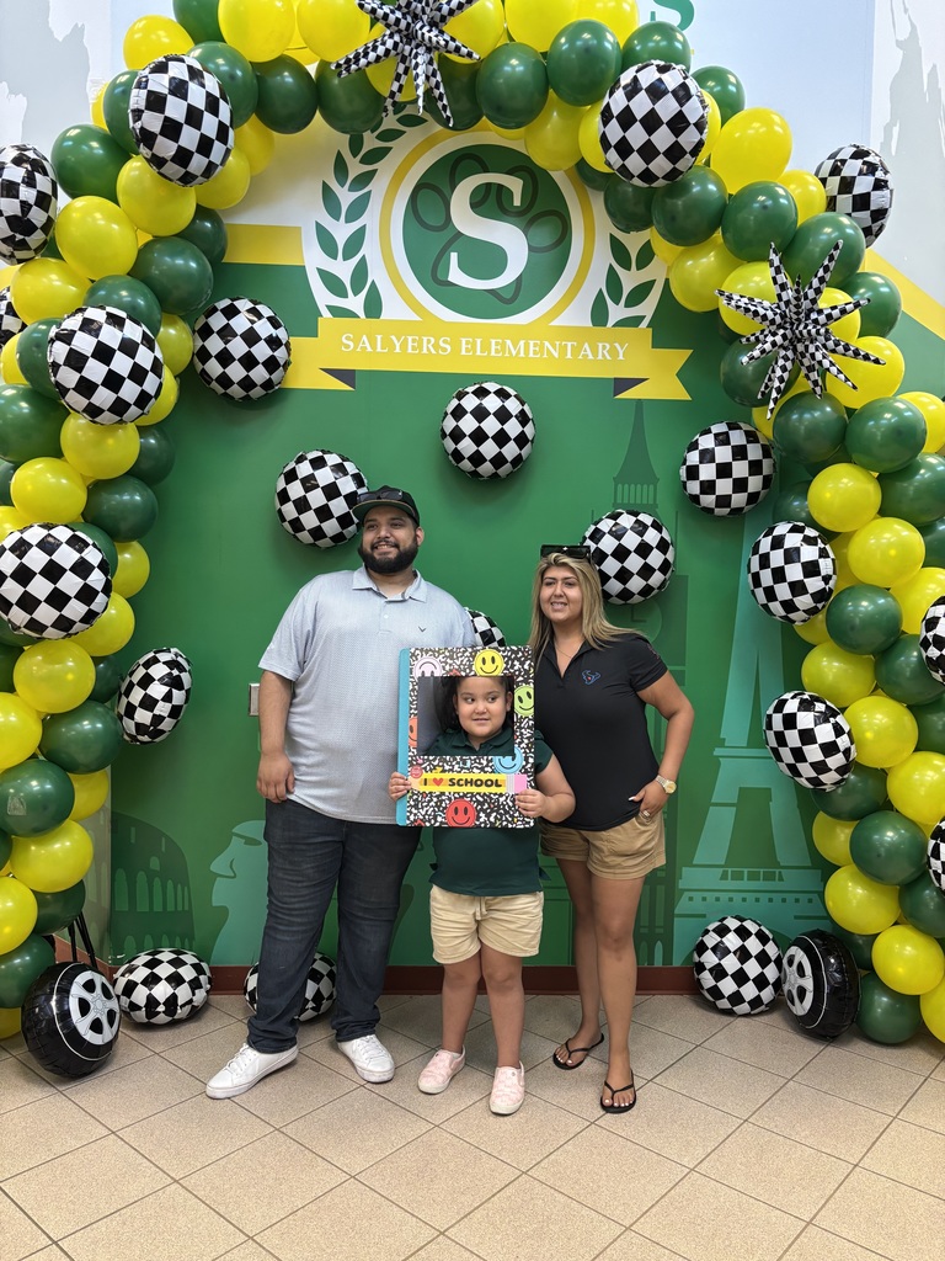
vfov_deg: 67.3
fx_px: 946
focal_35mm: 26
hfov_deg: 53.1
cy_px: 630
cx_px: 472
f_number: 1.6
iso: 160
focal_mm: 5.96
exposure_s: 1/60
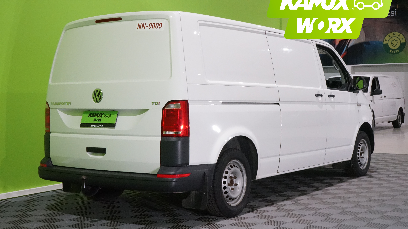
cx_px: 207
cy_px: 109
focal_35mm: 51
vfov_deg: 23.5
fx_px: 552
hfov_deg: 40.6
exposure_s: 1/20
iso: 6400
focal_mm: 48
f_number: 29
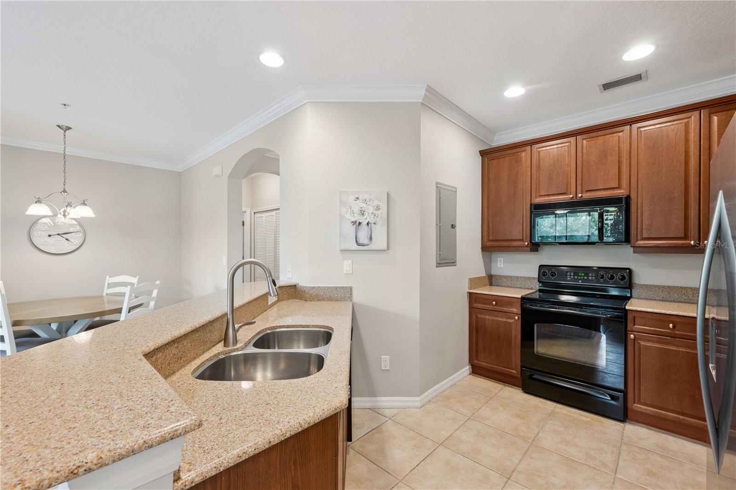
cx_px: 368
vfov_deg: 77.3
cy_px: 245
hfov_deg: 100.4
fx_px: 307
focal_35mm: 15
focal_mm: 15
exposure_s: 1/4
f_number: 9
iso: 200
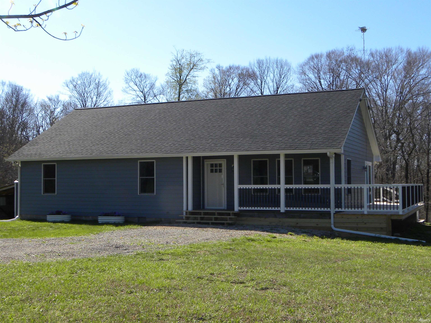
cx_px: 216
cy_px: 162
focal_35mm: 33
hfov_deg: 55.4
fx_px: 411
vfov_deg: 42.9
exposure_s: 1/272
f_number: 5
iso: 64
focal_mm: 5.9
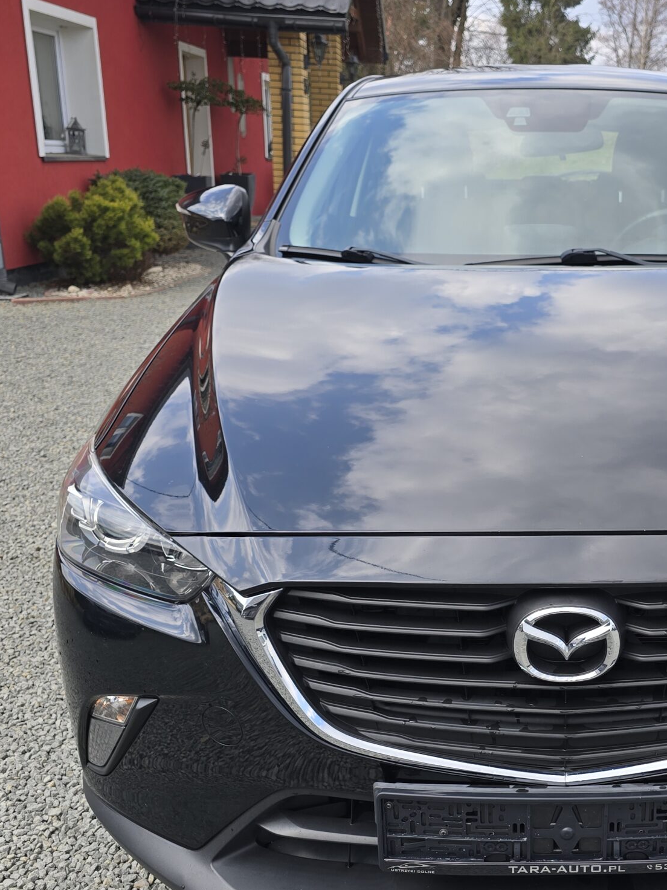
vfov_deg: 46.6
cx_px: 559
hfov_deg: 34.5
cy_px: 525
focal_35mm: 40
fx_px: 1028
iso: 12
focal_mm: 6.3
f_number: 1.7
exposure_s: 1/308
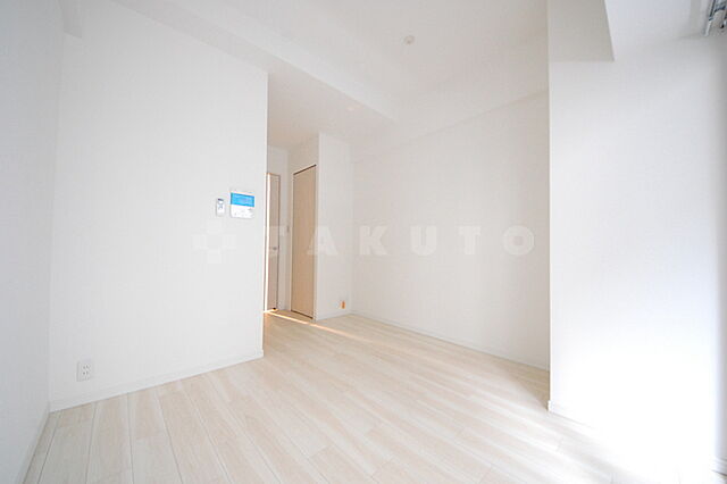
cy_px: 242
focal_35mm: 12
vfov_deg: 89.9
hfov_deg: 112.6
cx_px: 364
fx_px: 242
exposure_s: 1/6
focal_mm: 8
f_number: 4.5
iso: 1600
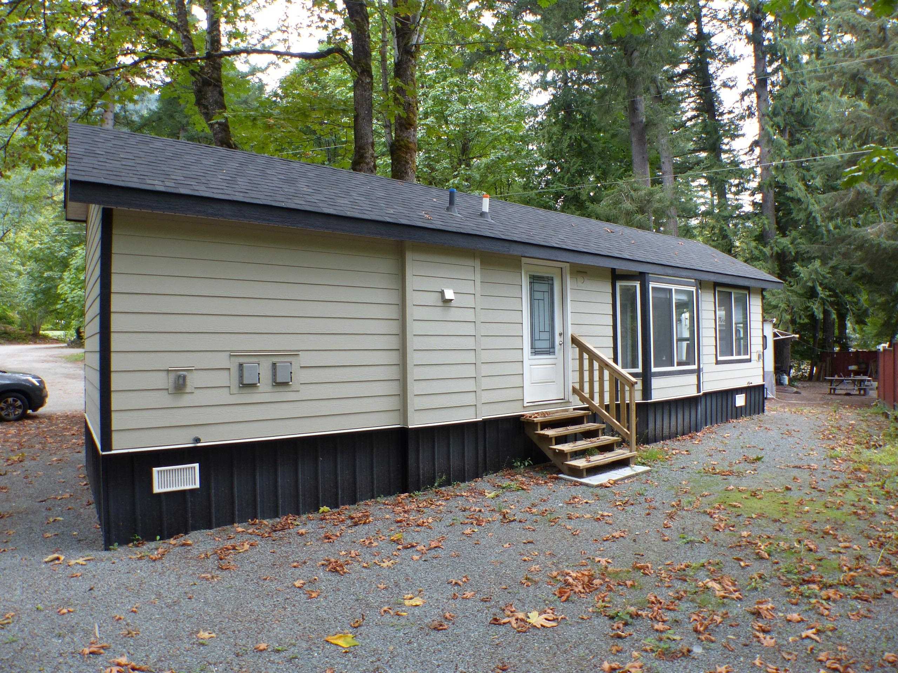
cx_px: 449
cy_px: 336
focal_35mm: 25
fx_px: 649
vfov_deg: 54.9
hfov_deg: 69.4
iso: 100
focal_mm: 4.5
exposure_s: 1/60
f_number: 2.8
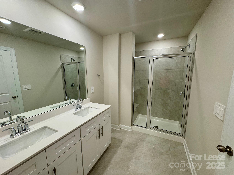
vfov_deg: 85.7
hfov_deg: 102.1
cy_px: 88
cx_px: 117
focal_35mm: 14
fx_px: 95
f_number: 2.2
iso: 125
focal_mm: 2.22
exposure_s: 1/120
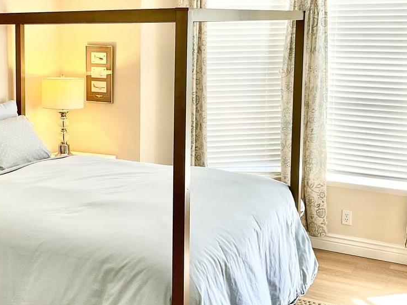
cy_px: 93
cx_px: 92
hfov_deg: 33.0
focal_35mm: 57
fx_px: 670
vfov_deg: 25.5
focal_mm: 3
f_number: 1.8
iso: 50
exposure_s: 1/120
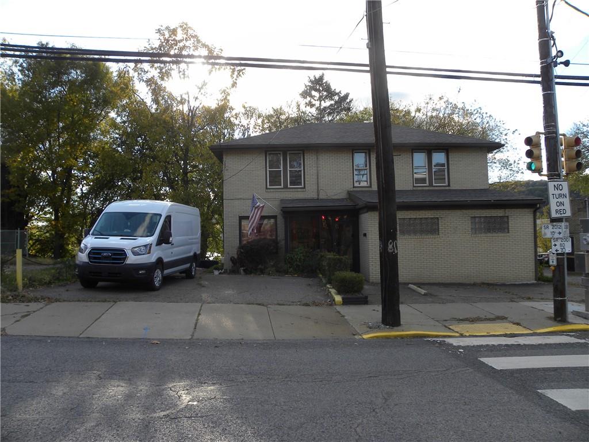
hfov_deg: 67.3
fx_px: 442
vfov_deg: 53.1
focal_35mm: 26
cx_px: 294
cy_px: 221
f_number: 4
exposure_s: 1/184
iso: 64
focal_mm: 4.6
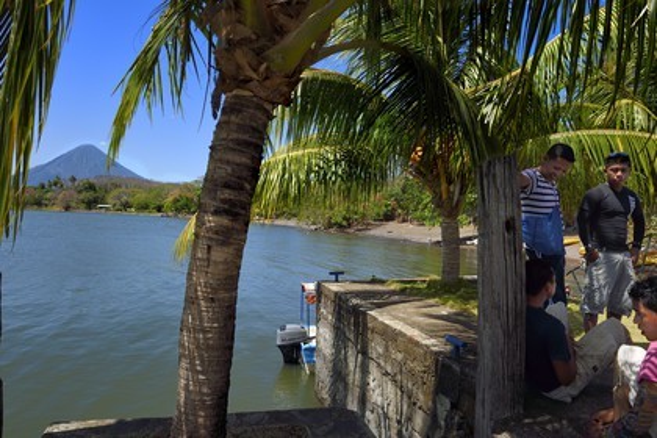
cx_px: 328
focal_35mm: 24
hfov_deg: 73.7
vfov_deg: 53.1
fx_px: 438
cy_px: 219
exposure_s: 1/250
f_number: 11
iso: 200
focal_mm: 24
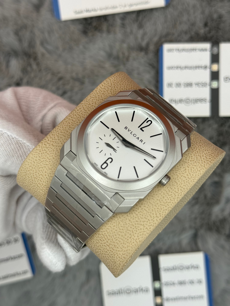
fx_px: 425
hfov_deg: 30.3
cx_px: 115
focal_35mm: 48
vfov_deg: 39.7
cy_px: 153
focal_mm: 6.76
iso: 64
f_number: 1.78
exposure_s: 1/1000
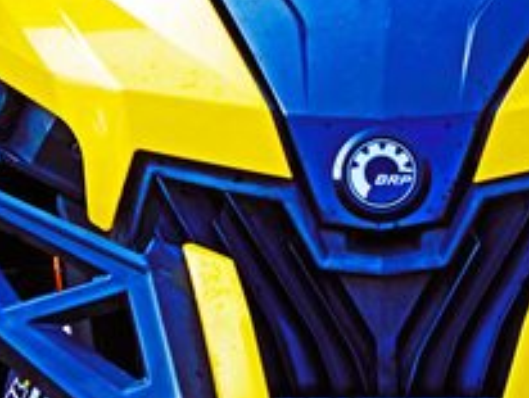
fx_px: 4911
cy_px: 91
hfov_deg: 6.2
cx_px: 437
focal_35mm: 321
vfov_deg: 4.6
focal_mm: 100
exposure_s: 1/200
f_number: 3.5
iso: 200
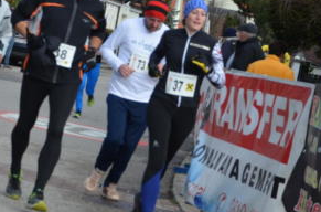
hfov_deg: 12.9
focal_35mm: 160
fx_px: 1422
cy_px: 78
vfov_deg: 8.5
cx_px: 114
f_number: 5.3
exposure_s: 1/1000
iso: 500
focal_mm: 62
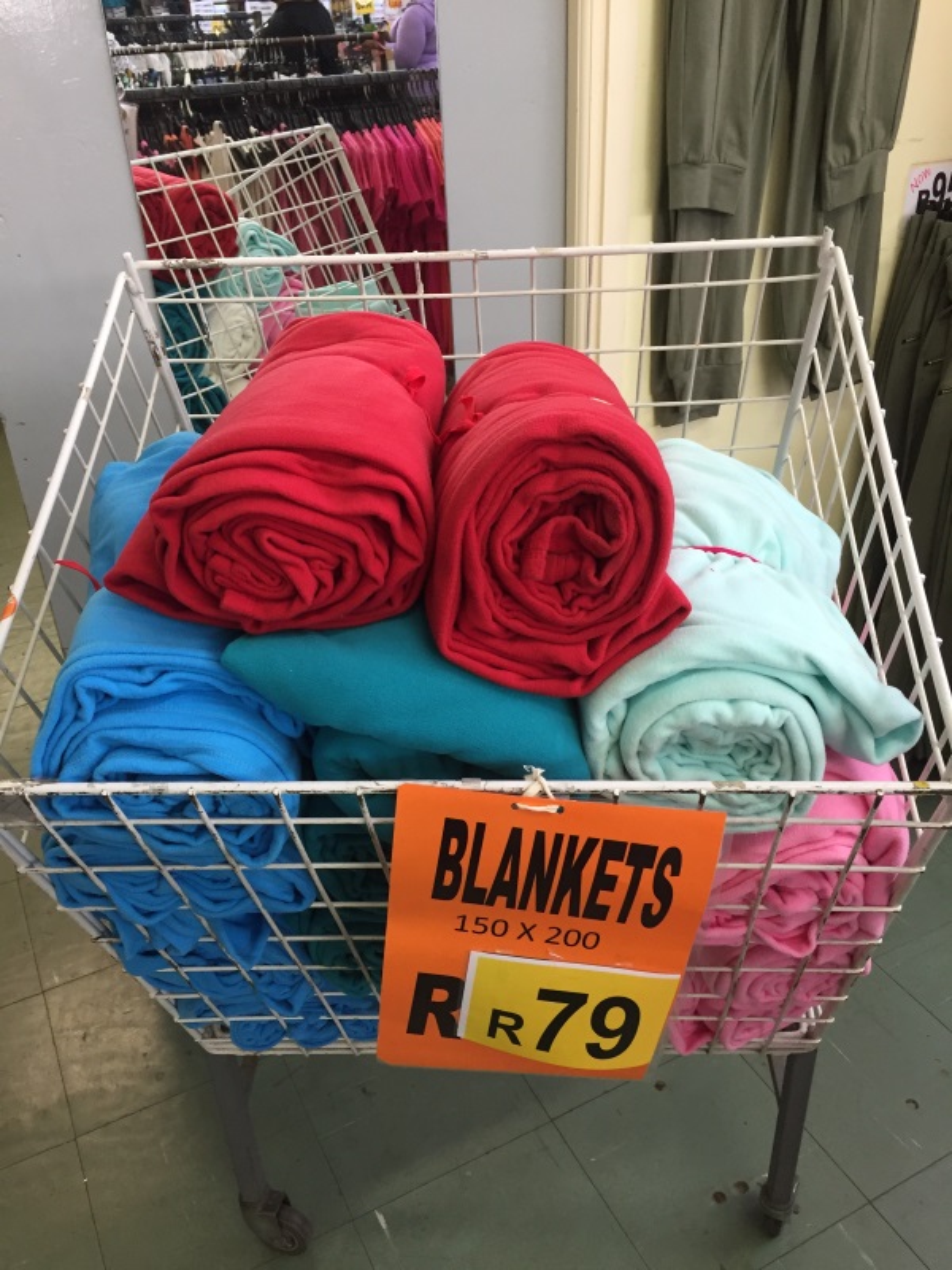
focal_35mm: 29
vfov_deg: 61.7
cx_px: 476
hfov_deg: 48.2
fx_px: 1063
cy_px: 635
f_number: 2.2
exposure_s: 1/33
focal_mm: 4.15
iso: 64
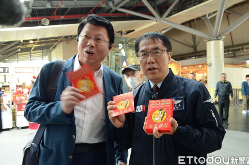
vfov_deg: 46.2
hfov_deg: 65.6
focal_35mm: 28
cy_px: 83
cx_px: 128
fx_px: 193
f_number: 3.5
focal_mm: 18
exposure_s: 1/25
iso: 400
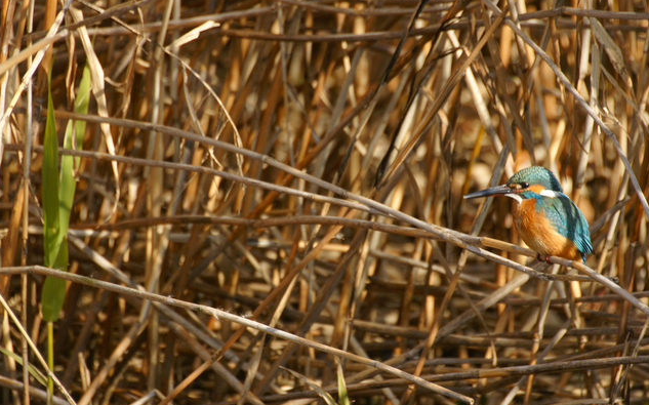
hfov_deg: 2.7
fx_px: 13666
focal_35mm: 773
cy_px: 204
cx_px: 324
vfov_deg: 1.7
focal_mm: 500
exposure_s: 1/160
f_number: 10
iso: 200
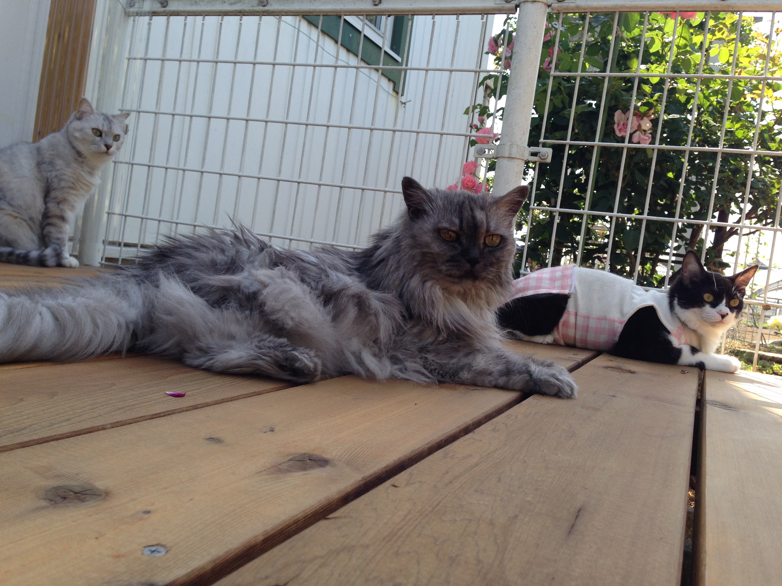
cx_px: 391
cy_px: 293
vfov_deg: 42.9
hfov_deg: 55.4
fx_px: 745
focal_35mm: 33
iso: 50
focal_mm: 4.12
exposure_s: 1/364
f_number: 2.4
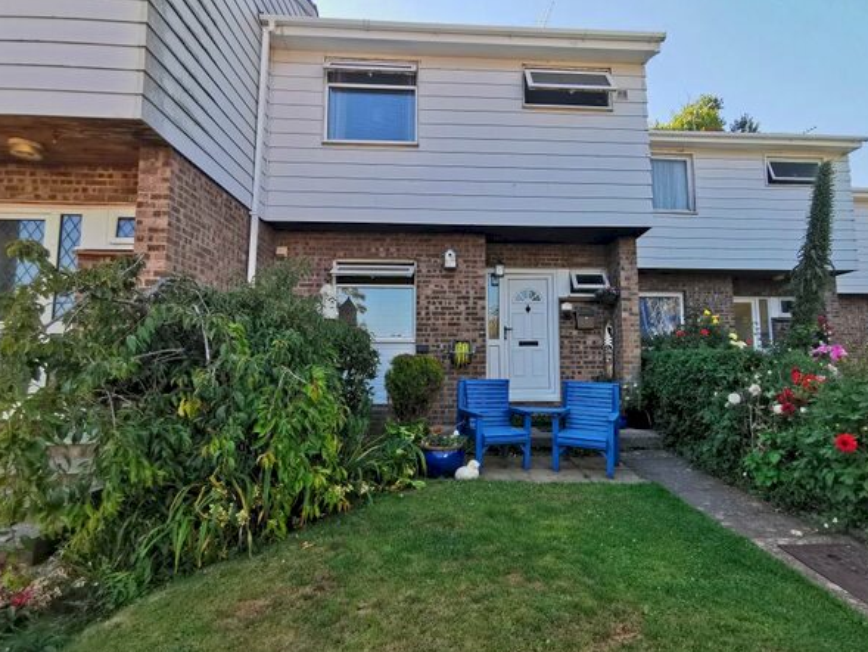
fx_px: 477
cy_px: 325
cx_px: 485
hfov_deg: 84.3
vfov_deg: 68.7
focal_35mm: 19
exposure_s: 1/409
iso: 50
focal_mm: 2.35
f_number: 2.2
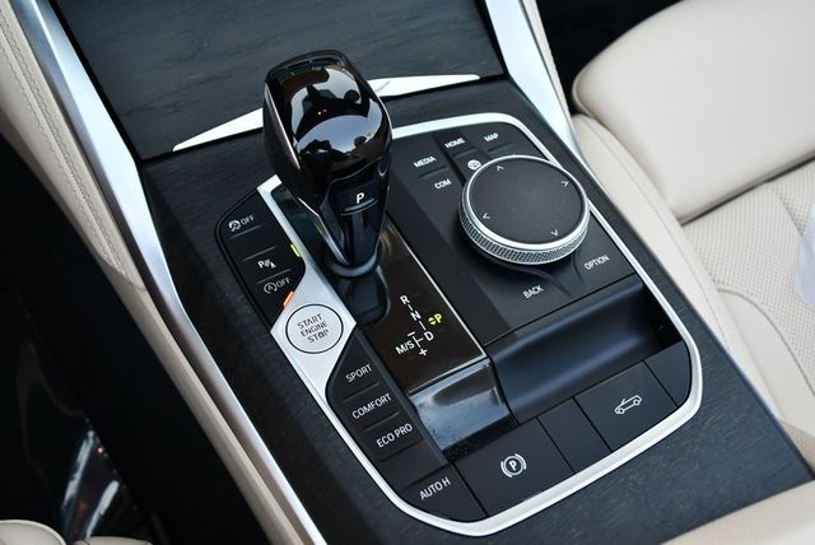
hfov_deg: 53.1
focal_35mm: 36
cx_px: 408
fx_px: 816
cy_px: 272
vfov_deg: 36.9
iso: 500
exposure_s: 1/250
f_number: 3.5
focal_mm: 18
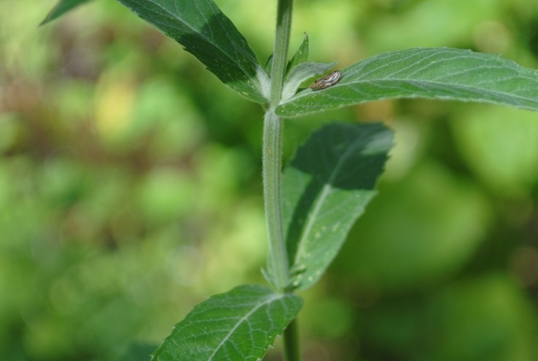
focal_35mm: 127
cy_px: 271
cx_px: 291
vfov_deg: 10.8
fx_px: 1897
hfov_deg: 16.1
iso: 200
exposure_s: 1/250
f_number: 5.6
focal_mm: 55
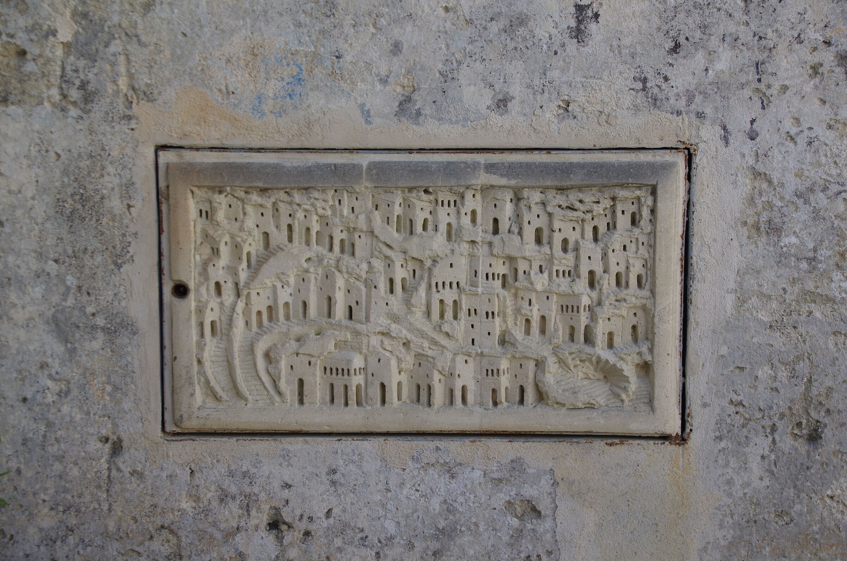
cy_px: 280
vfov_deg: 17.1
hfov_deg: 25.6
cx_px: 424
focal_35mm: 80
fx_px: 1867
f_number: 5.6
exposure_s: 1/160
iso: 100
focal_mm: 53
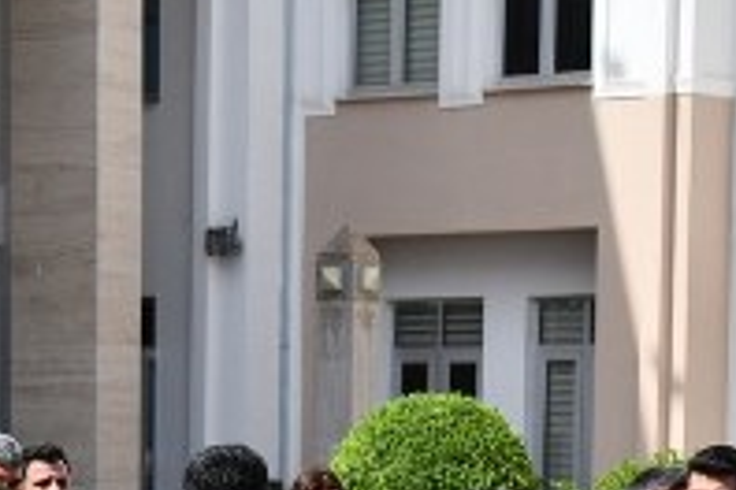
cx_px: 277
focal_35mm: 179
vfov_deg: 7.6
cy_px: 705
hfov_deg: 11.5
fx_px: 3659
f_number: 5
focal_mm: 55
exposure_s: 1/6400
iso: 1250
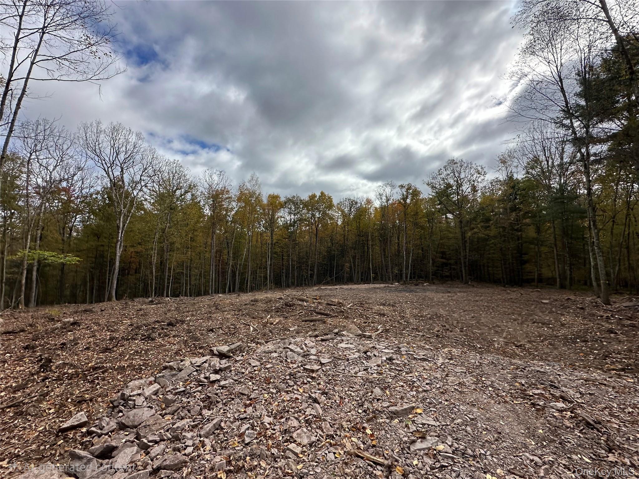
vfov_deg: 85.7
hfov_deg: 102.1
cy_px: 240
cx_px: 320
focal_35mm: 14
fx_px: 258
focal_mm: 2.22
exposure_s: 1/2500
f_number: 2.2
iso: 50
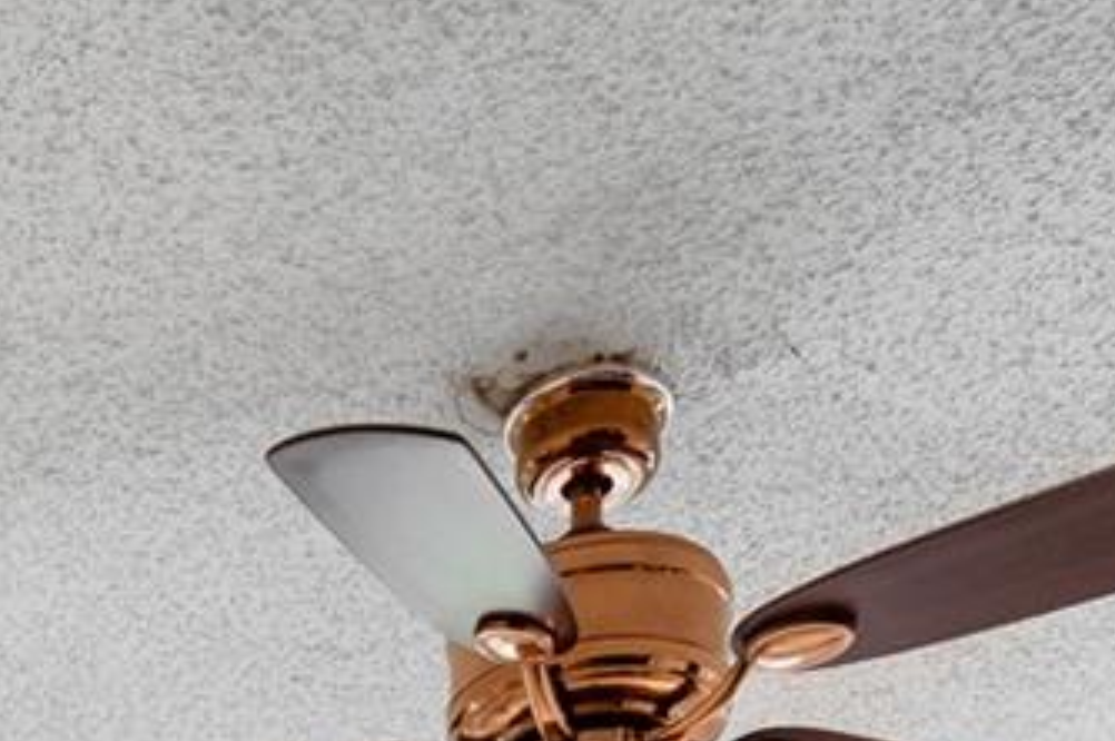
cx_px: -63
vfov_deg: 14.3
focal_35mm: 67
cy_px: 1744
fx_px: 2073
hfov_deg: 27.9
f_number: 8
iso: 400
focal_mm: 14
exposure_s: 1/10
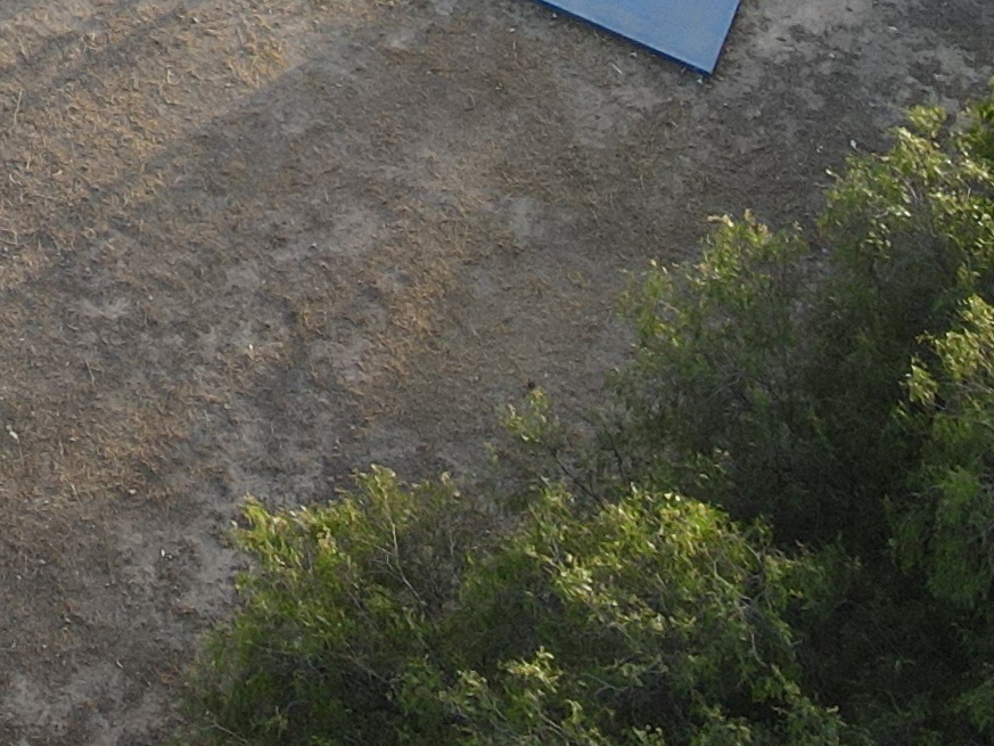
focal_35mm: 110
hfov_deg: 15.5
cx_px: -755
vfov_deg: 11.5
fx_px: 3159
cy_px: -931
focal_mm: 4.5
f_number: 2.8
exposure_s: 1/100
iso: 100
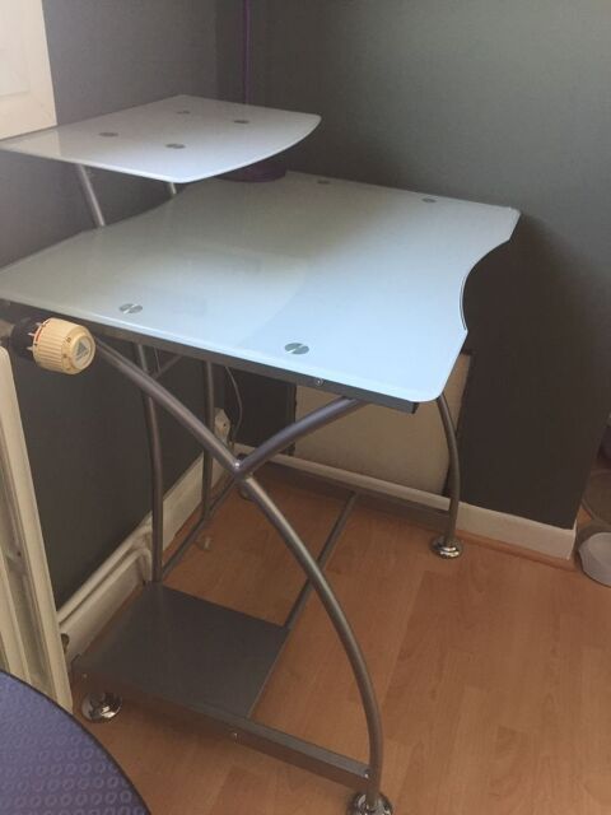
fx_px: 682
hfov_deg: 48.2
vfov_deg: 61.7
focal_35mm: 29
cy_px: 408
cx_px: 306
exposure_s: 1/33
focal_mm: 4.15
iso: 125
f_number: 2.2
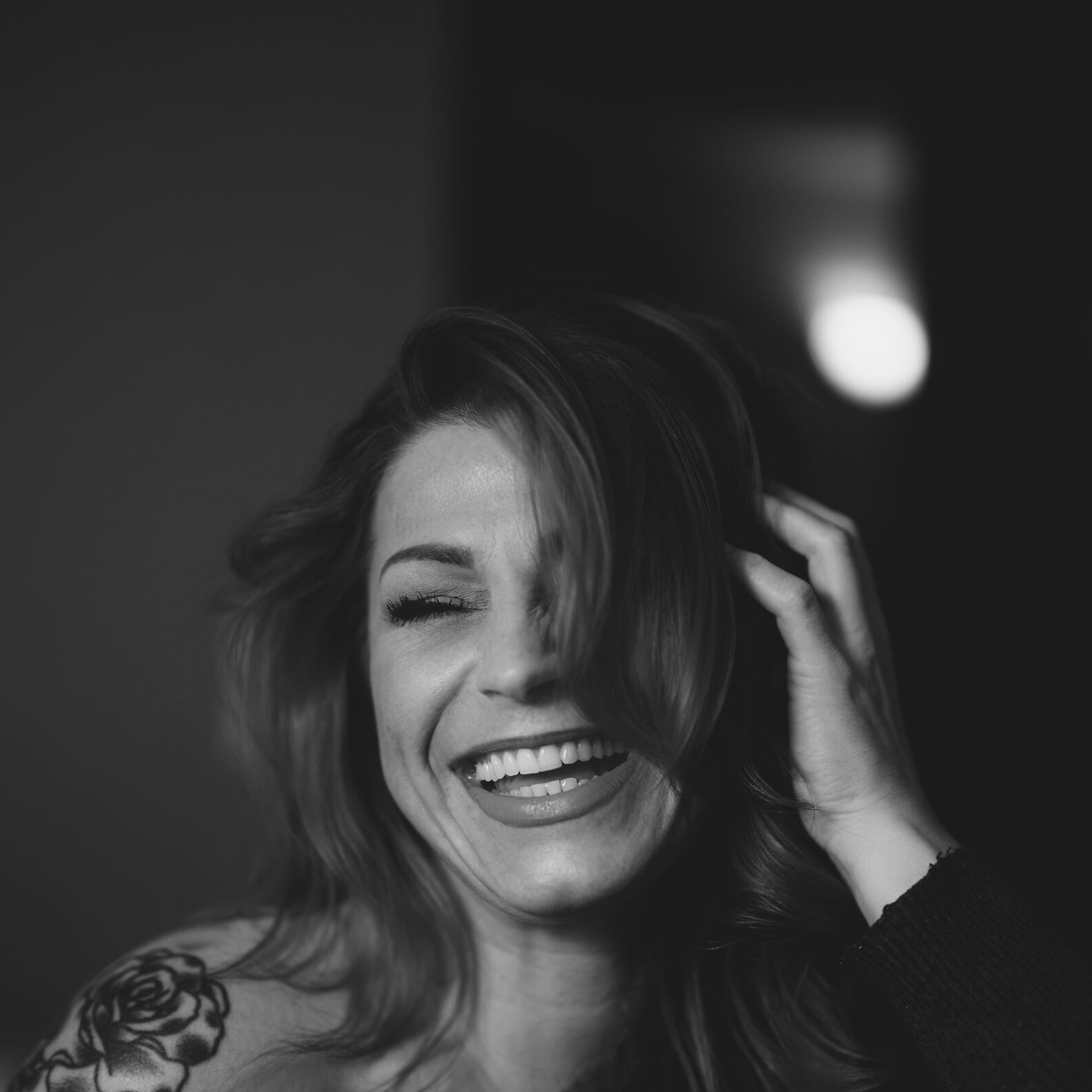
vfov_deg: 26.8
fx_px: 2284
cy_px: 691
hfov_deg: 26.9
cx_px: 544
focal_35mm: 64
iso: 160
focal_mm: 50
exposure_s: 1/500
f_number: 1.2
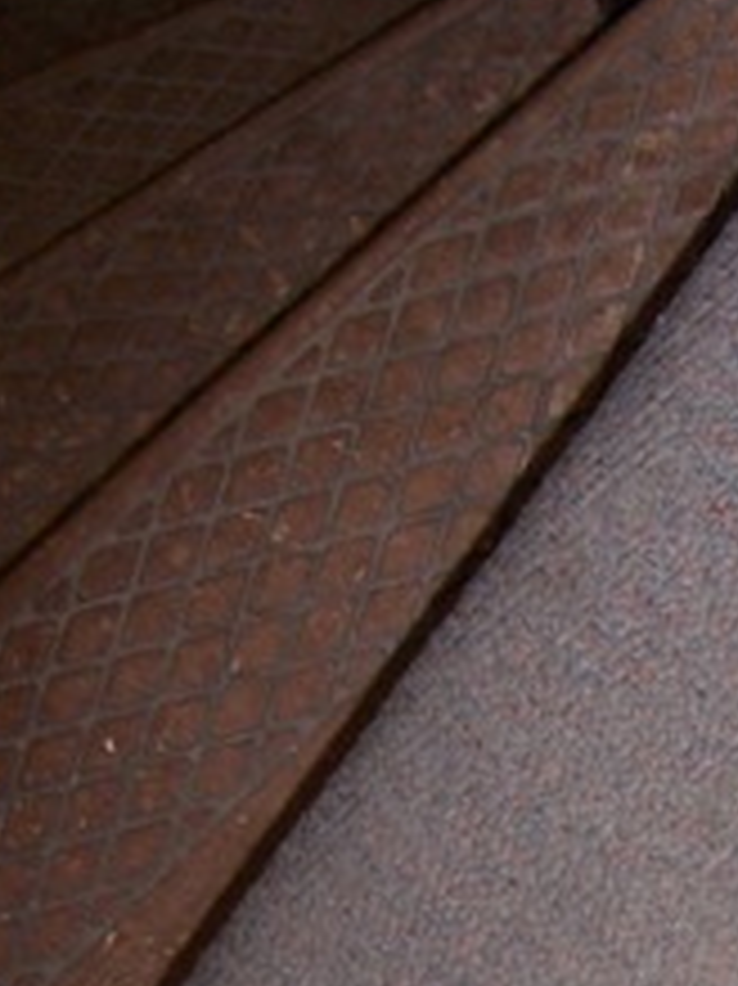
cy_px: 1279
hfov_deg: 13.7
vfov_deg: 17.7
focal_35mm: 104
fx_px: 2959
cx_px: 950
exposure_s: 1/60
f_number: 2.8
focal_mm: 6.3
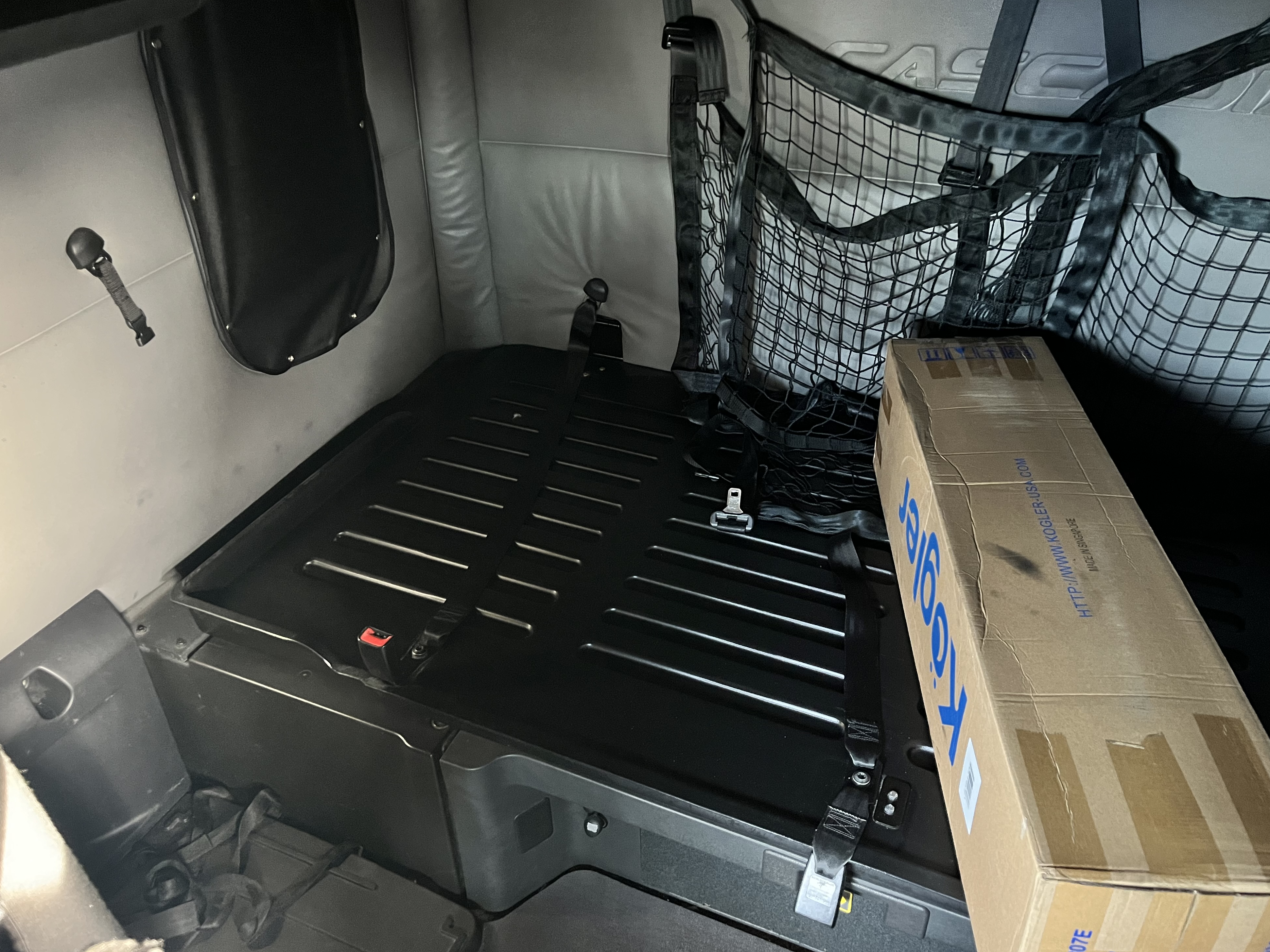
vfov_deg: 51.3
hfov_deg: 65.3
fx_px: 991
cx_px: 611
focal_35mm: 27
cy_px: 465
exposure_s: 1/30
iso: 800
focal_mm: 5.1
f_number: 1.6
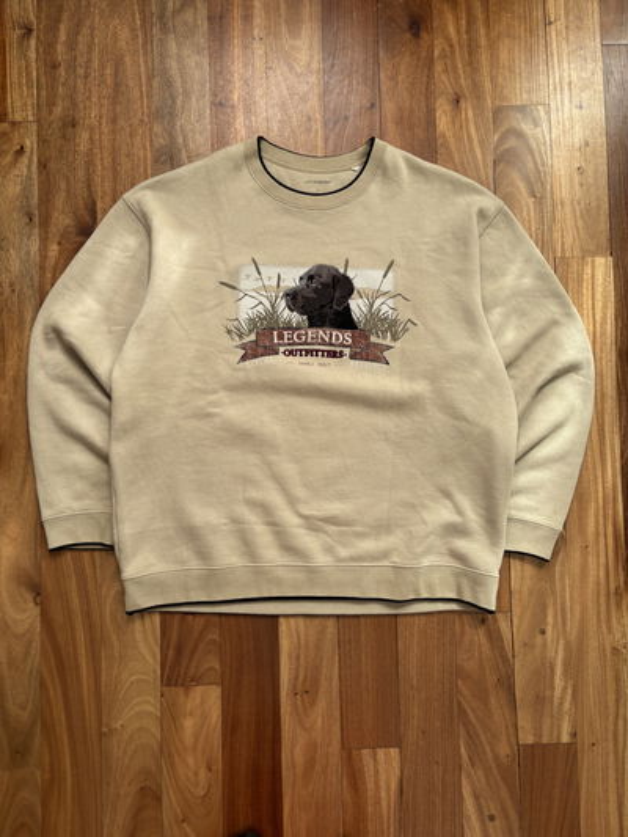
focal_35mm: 26
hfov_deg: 53.1
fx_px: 629
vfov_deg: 67.3
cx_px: 314
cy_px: 418
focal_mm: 5.96
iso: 32
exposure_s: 1/127
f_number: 1.6
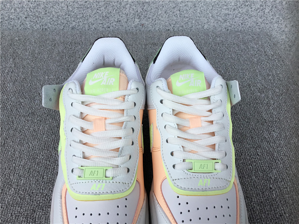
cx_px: 150
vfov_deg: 45.4
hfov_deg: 58.4
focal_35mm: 31
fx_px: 268
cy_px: 112
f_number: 2.4
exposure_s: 1/476
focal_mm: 3.3
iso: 25
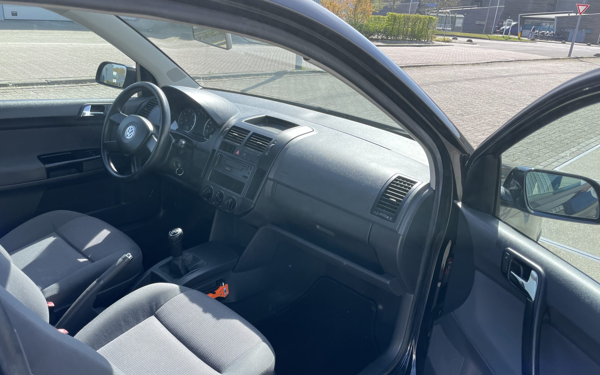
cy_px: 218
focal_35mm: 28
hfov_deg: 66.5
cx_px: 297
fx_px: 458
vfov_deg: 44.4
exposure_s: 1/963
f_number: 1.6
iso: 32
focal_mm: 4.2
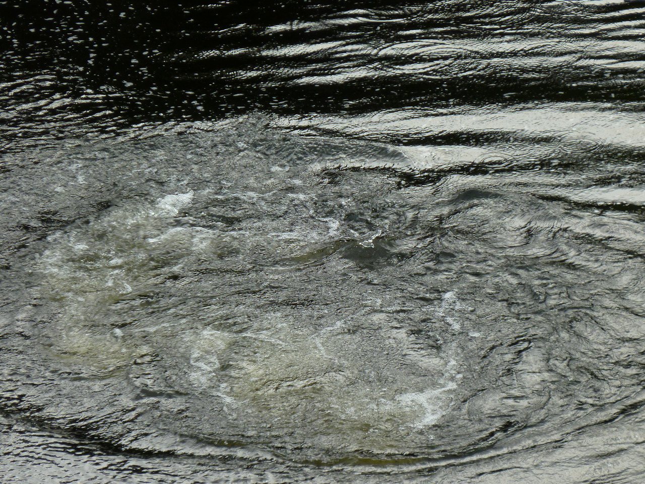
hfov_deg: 7.9
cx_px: 322
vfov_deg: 5.9
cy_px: 242
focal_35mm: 250
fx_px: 4658
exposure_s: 1/125
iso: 100
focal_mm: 36
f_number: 5.9
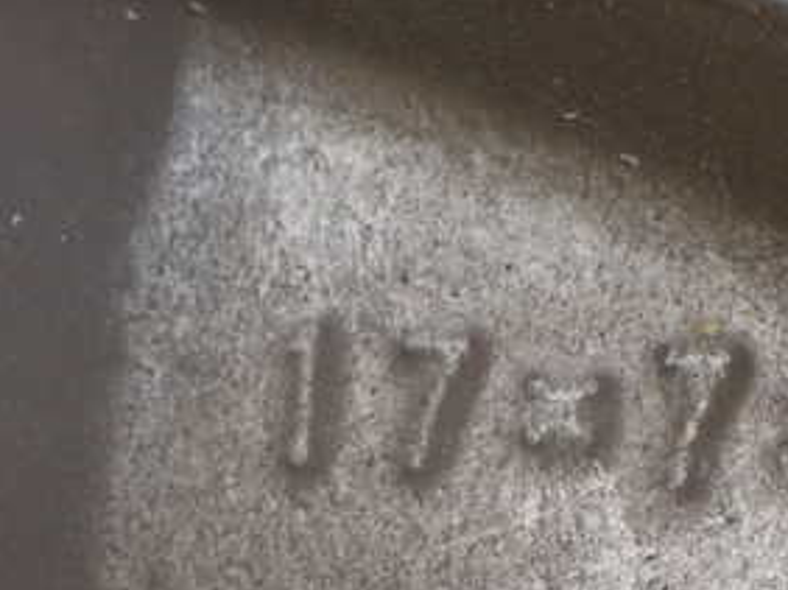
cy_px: 559
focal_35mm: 164
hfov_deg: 12.1
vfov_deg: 9.0
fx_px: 3730
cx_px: 475
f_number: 4.1
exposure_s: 1/80
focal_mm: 13.65
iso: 1000
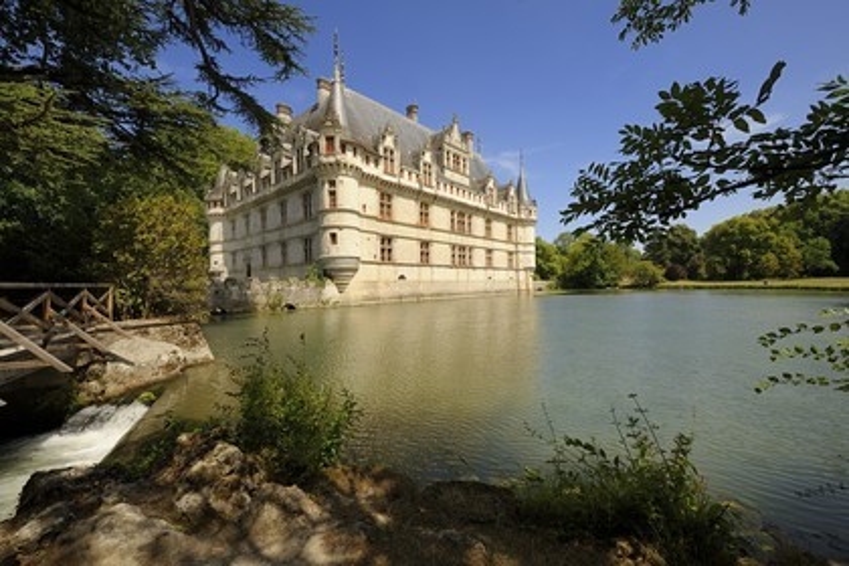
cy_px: 283
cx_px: 424
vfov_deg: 81.2
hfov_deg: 104.3
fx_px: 330
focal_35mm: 14
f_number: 13
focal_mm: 14
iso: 200
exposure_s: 1/160
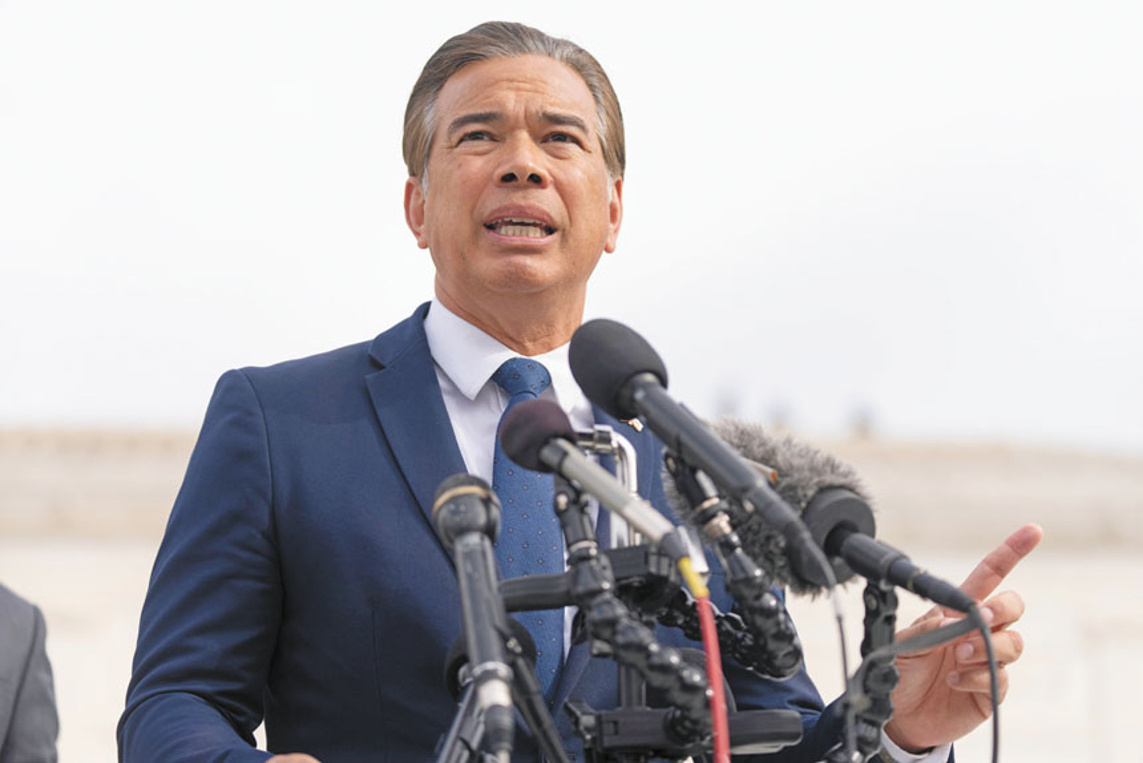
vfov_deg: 15.7
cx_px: 572
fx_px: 2763
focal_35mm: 87
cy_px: 382
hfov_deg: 23.4
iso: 200
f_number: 2.8
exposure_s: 1/1600
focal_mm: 87
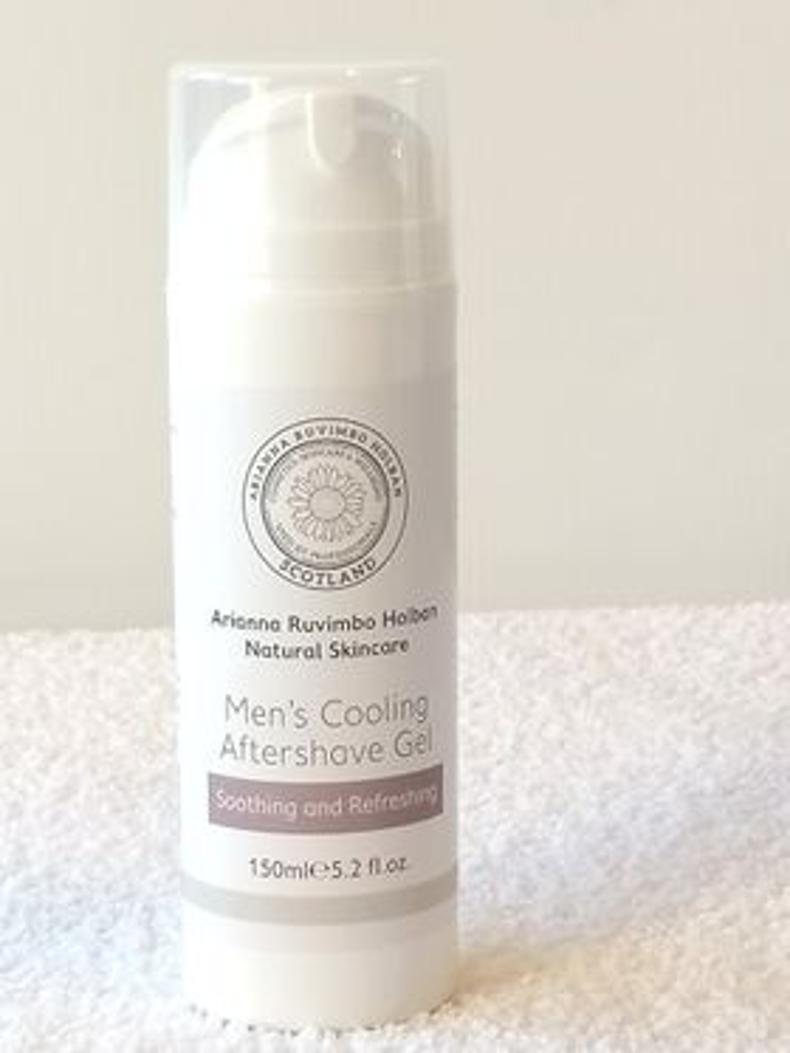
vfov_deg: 17.4
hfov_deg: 13.1
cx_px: 395
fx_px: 3437
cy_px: 526
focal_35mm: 113
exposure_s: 1/120
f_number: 1.8
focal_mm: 4.75
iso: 80
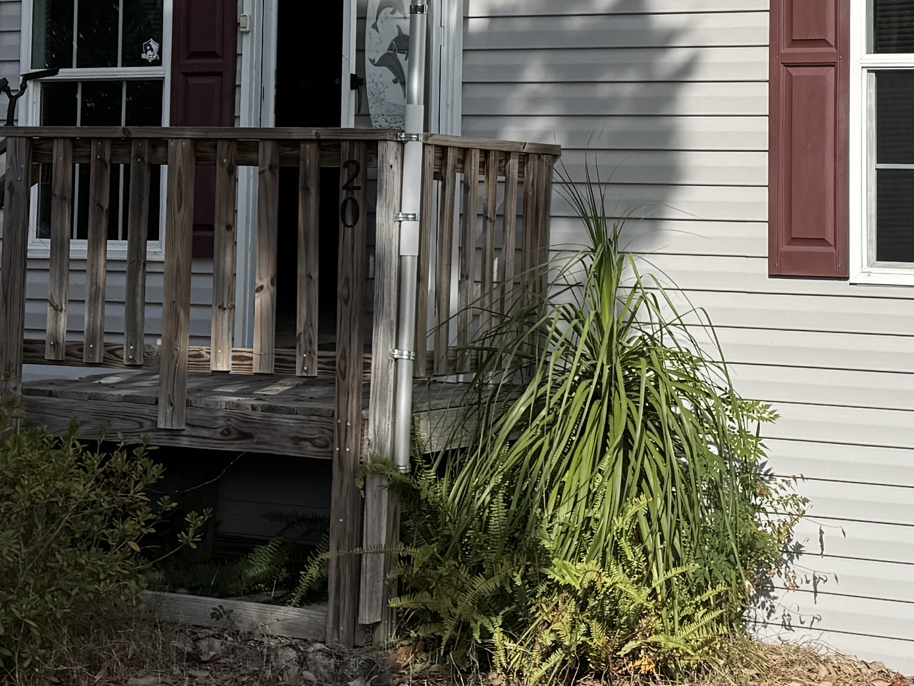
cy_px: 78
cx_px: 555
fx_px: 2245
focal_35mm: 85
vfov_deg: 17.1
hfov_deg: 23.0
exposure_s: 1/6410
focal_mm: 6.76
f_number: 1.78
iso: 80
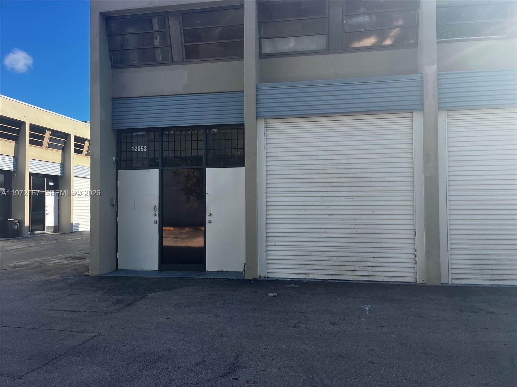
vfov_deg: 53.1
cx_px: 258
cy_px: 194
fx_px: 388
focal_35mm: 26
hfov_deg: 67.3
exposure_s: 1/1404
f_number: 1.6
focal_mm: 5.1
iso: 50
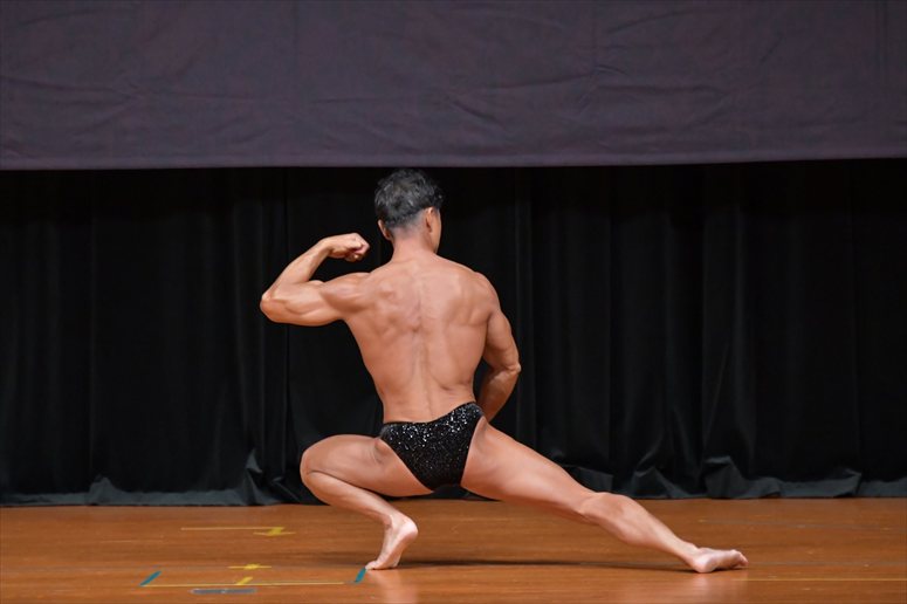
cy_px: 302
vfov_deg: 4.4
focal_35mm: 315
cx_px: 454
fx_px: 7932
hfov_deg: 6.5
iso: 5000
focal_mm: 210
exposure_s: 1/400
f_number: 5.6
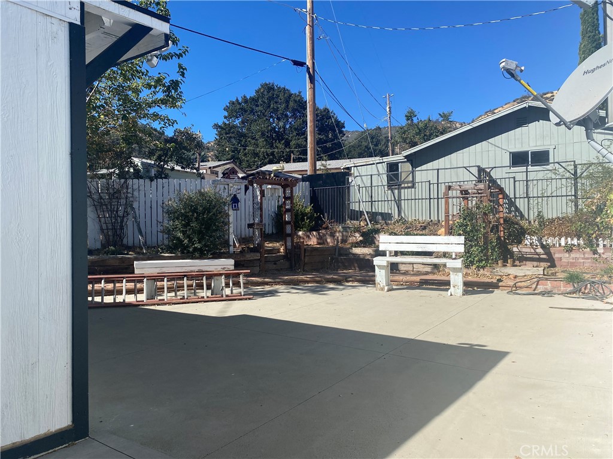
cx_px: 306
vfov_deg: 53.1
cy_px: 230
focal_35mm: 26
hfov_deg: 67.3
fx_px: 460
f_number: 1.8
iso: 32
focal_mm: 4.25
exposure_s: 1/2817
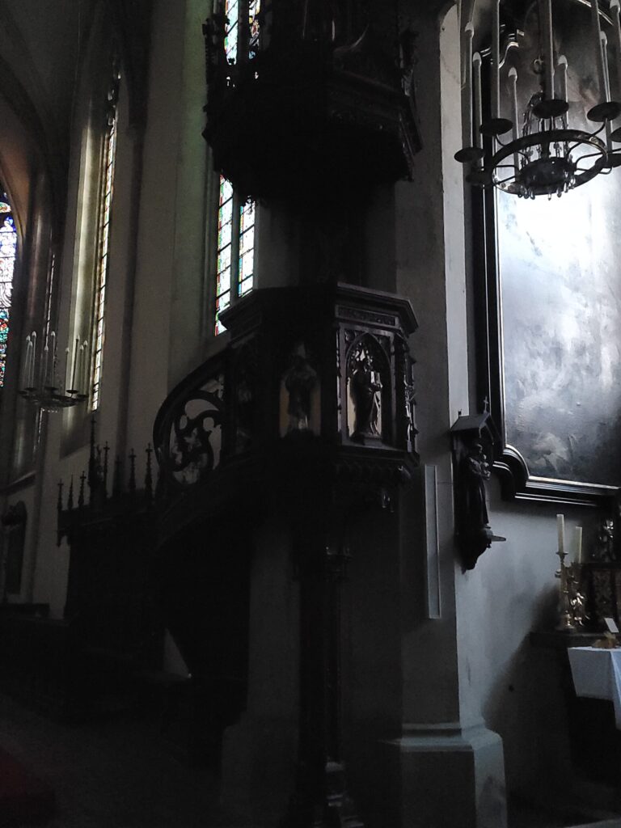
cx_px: 310
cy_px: 414
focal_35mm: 25
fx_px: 598
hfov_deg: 54.9
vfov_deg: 69.4
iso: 3200
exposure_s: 1/30
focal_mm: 7
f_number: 1.8
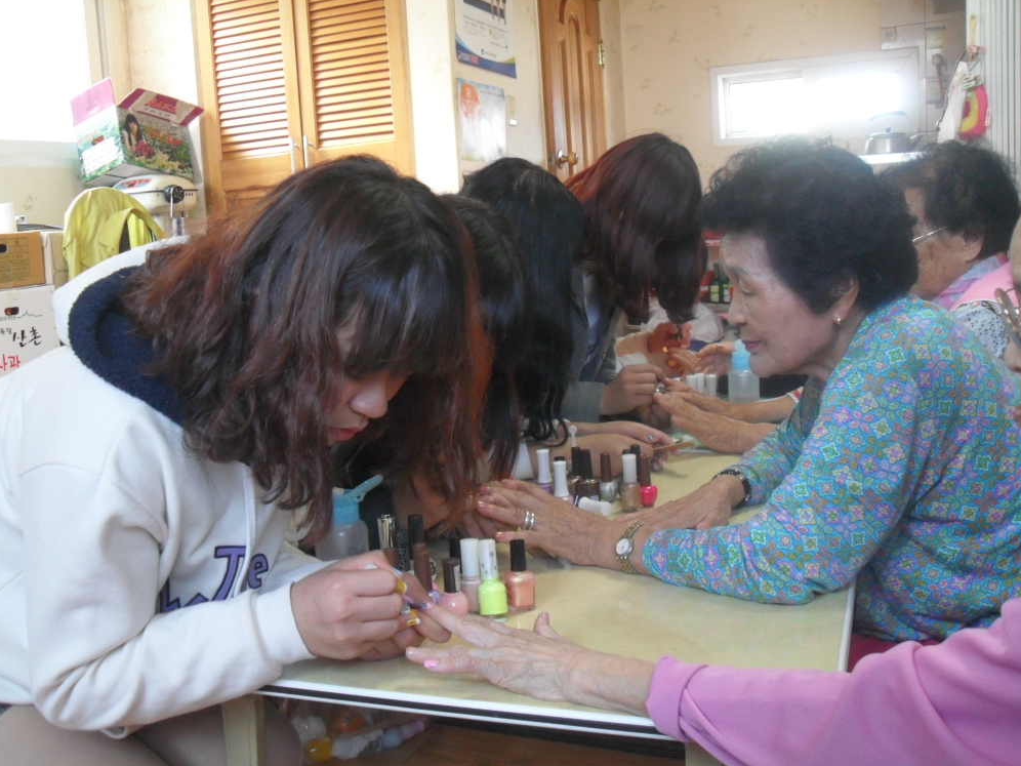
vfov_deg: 39.7
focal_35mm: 36
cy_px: 390
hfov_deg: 51.4
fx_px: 1062
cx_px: 504
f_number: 2.8
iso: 200
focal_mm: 6.2
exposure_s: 1/20
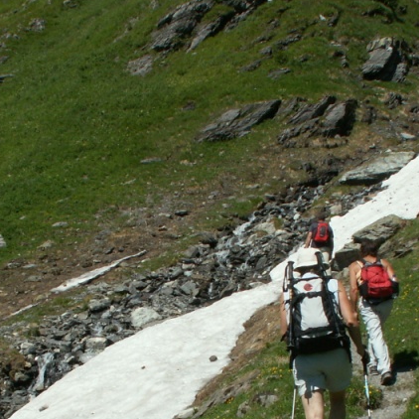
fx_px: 1027
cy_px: 347
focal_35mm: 75
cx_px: 191
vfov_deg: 22.7
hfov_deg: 23.1
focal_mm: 5.86
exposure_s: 1/200
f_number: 8
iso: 50
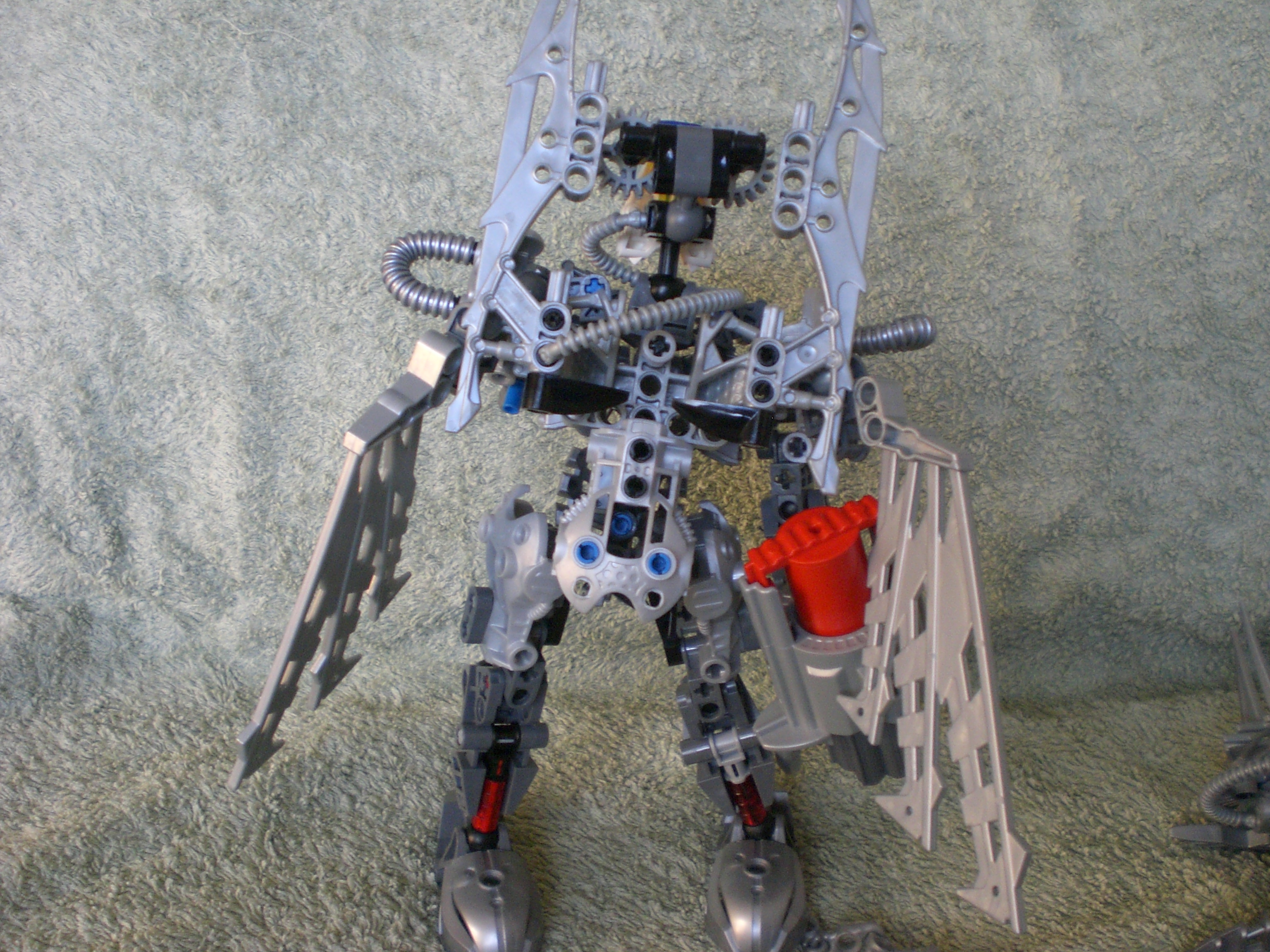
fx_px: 1394
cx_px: 635
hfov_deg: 49.0
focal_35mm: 38
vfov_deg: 37.7
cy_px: 476
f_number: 3.1
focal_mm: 6.3
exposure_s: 1/125
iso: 200
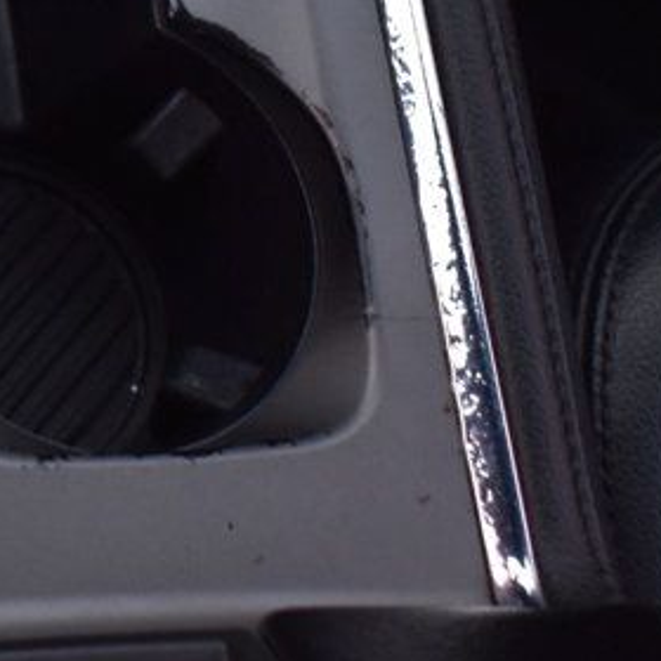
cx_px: -288
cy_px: 42
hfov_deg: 14.6
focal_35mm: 112
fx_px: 2420
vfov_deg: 15.3
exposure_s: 1/8
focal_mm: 24
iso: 1600
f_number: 3.8
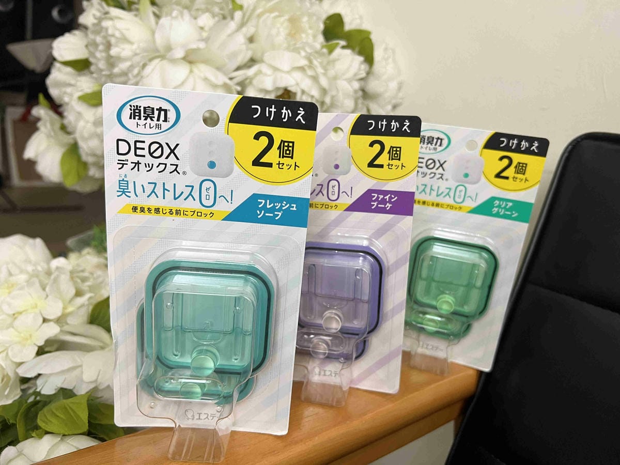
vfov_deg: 53.1
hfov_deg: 67.3
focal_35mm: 26
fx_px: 466
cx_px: 310
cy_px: 232
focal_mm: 5.7
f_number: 1.5
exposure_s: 1/60
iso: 100
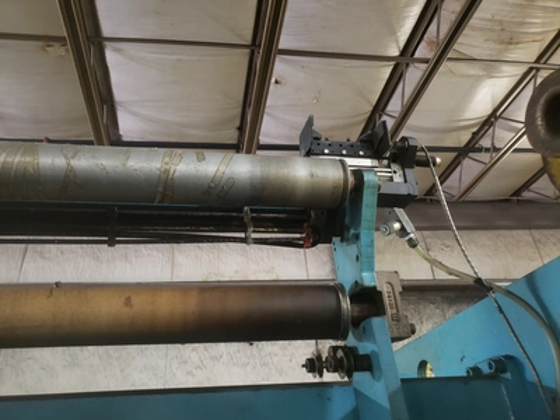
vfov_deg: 53.1
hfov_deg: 67.3
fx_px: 421
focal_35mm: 26
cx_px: 280
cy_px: 210
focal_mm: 4.3
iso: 400
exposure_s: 1/10
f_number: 1.5
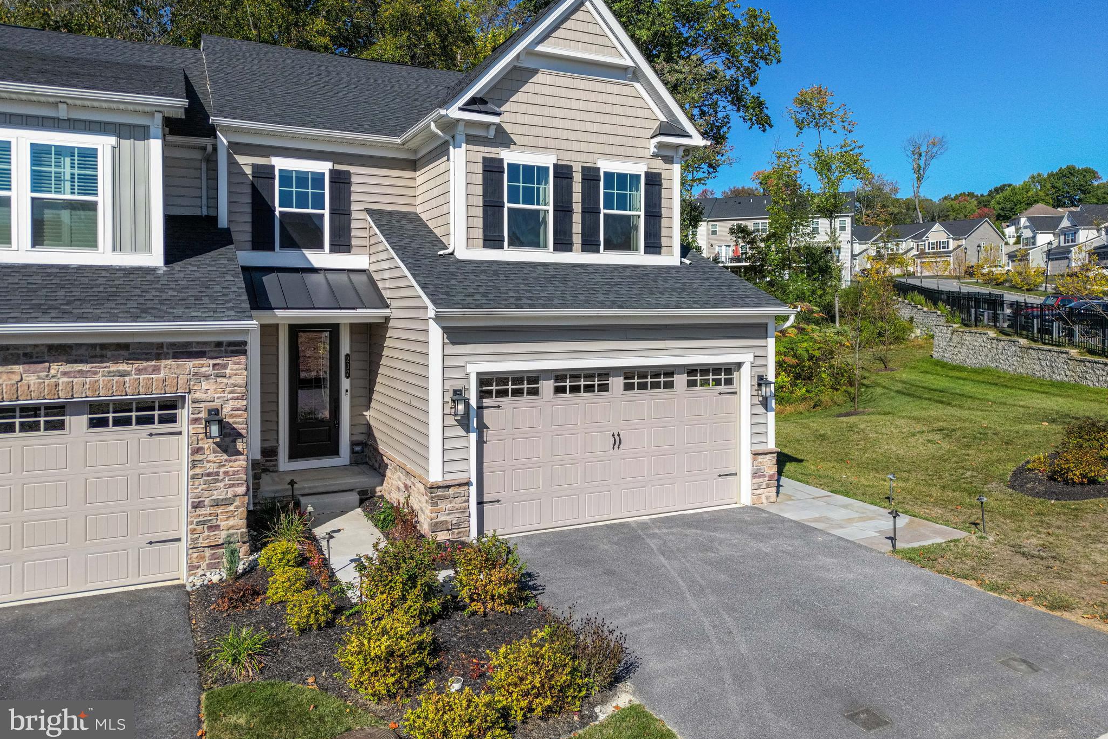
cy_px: 328
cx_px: 554
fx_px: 769
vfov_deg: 51.2
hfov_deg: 71.5
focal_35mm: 25
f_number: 1.7
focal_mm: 6.72
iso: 100
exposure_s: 1/180
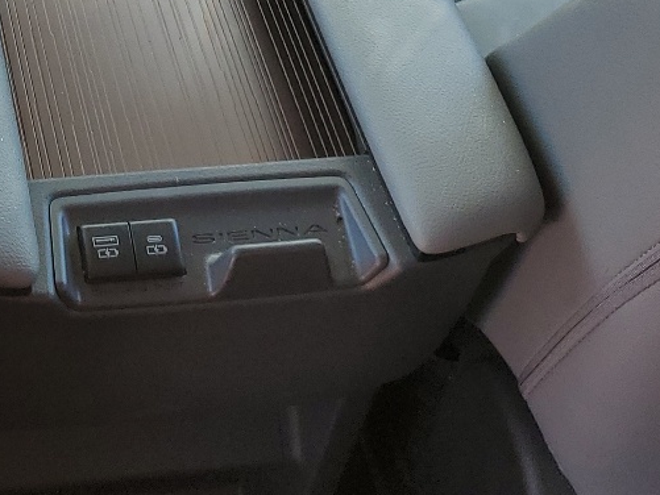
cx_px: -58
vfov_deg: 16.3
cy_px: -246
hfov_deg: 22.3
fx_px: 1583
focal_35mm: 83
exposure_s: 1/182
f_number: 1.5
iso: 50
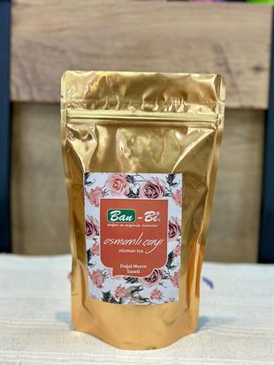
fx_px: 506
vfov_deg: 39.6
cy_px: 182
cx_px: 137
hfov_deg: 30.3
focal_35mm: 48
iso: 80
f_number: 1.78
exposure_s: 1/100
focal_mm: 6.86
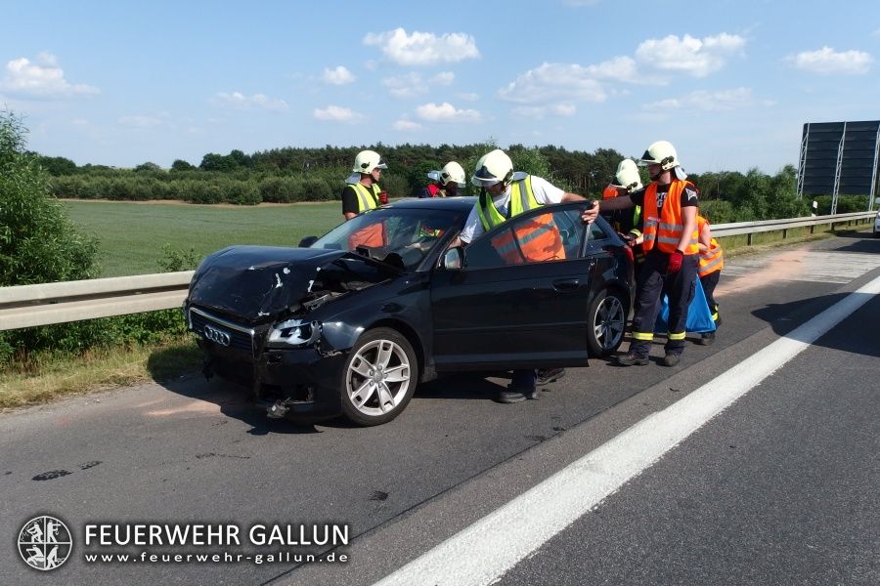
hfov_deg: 69.4
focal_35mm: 26
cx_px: 440
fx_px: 636
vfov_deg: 49.6
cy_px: 293
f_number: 5.6
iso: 100
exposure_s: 1/640
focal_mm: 4.7
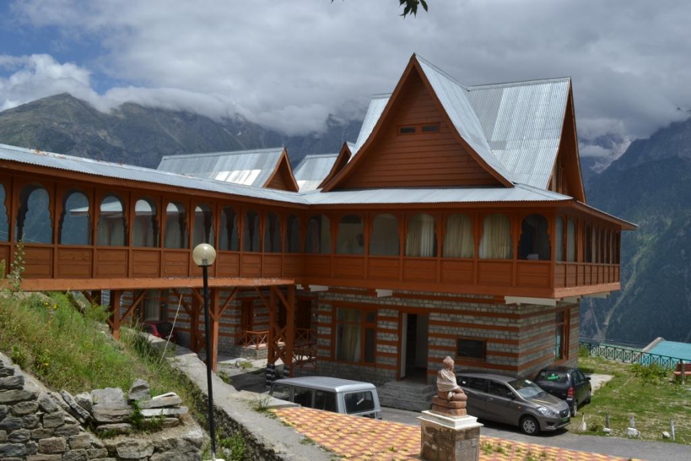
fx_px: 691
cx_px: 346
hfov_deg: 53.1
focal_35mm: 36
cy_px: 230
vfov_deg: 36.9
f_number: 16
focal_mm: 24
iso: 200
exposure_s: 1/200
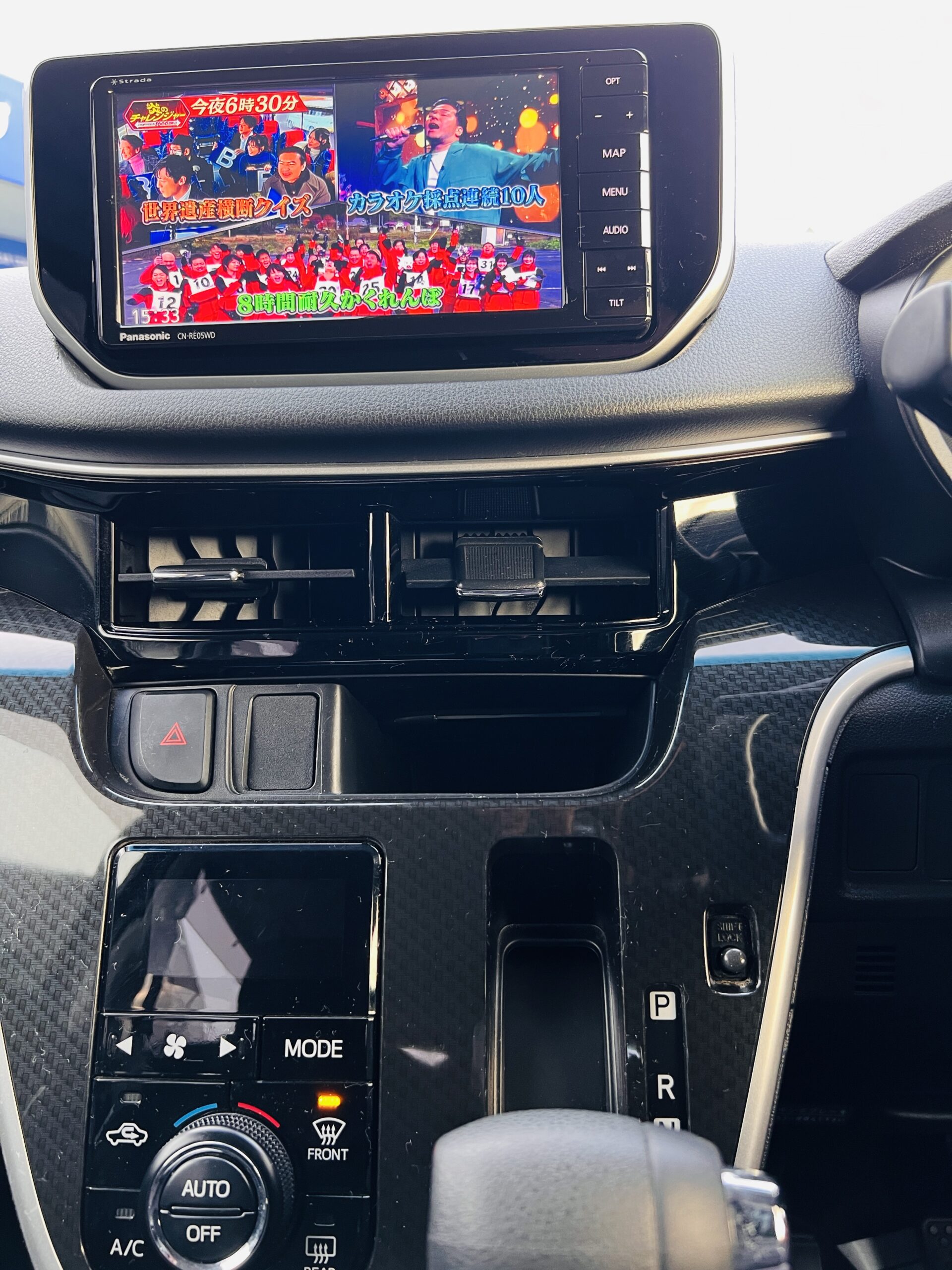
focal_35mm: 26
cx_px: 476
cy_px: 635
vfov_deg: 67.3
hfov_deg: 53.1
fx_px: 953
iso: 125
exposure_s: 1/72
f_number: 1.5
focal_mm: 5.7
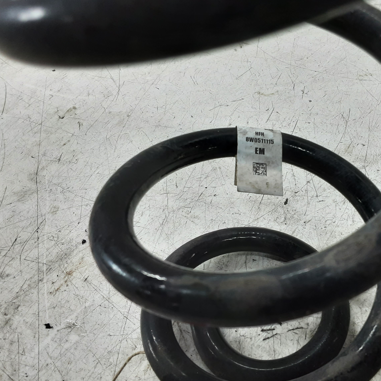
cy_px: 197
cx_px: 262
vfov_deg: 48.4
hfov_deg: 47.5
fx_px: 423
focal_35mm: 34
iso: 64
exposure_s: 1/50
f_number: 1.9
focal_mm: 2.91
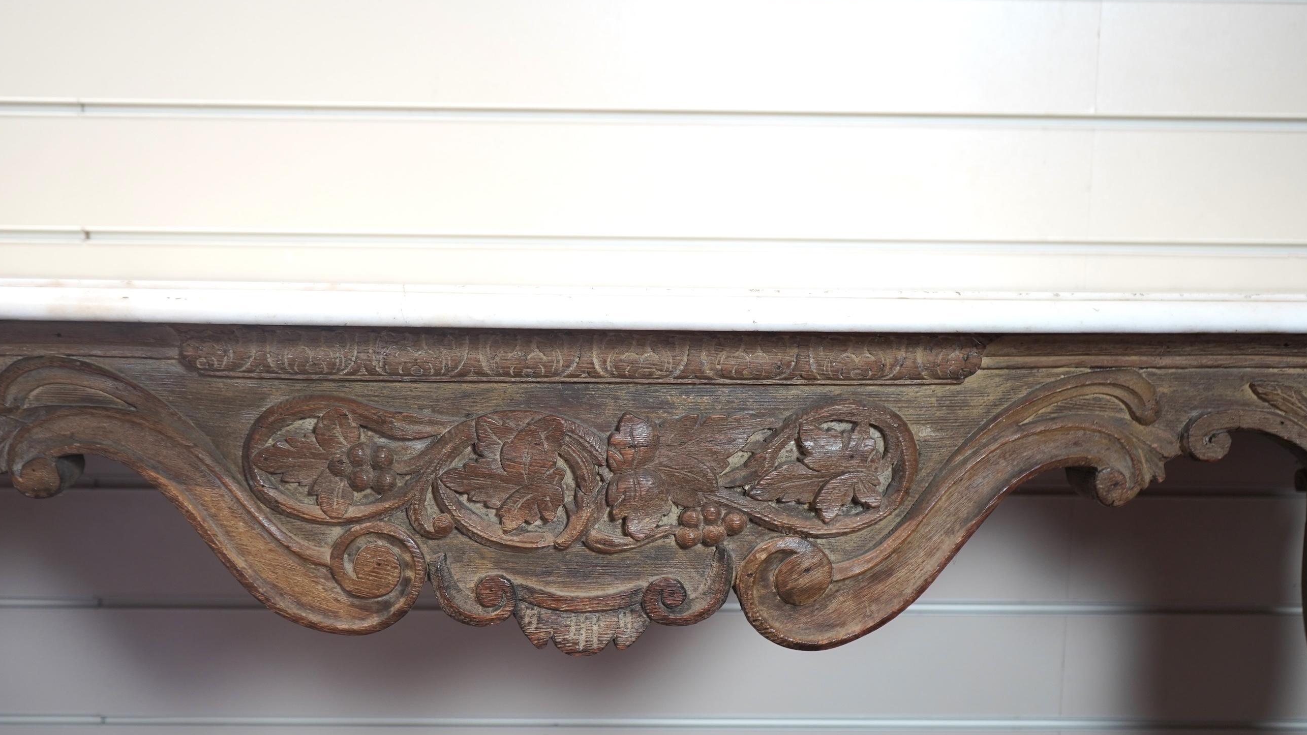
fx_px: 1525
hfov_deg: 46.3
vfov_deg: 27.0
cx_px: 579
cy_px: 447
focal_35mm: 44
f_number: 4.5
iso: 500
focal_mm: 36
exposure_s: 1/40
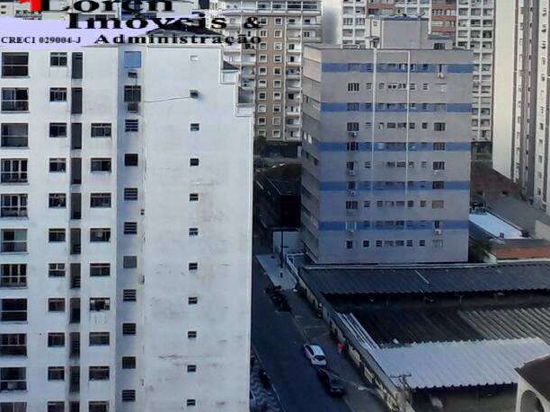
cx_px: 130
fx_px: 636
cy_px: 5
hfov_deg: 45.0
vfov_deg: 33.1
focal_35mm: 40
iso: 40
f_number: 2.2
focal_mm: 1.46
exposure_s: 1/522
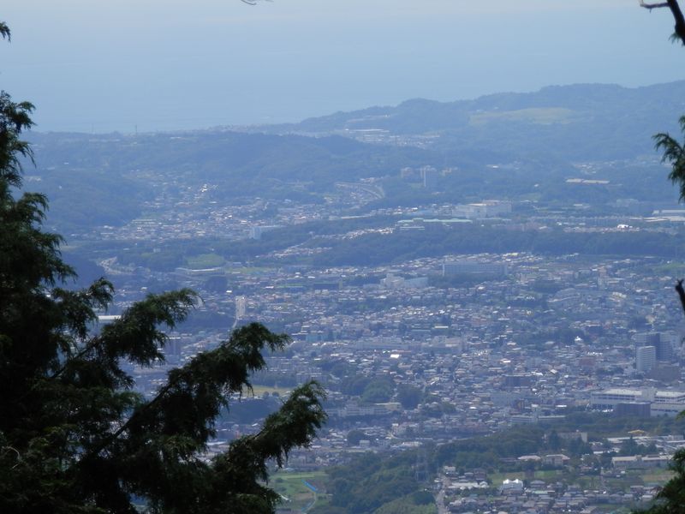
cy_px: 257
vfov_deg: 7.3
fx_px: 4037
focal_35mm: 204
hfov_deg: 9.7
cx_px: 342
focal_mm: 36.5
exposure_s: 1/500
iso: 80
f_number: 5.9
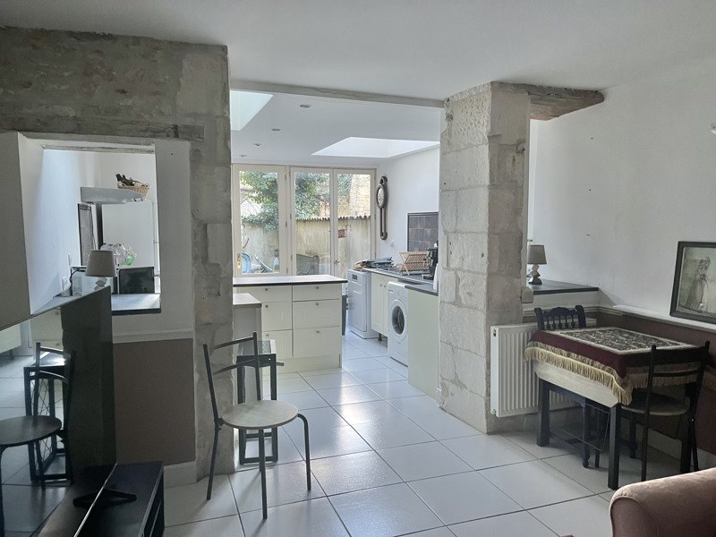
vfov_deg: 53.1
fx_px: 538
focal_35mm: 26
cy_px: 268
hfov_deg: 67.3
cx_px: 358
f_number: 1.6
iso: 250
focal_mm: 5.1
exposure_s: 1/60
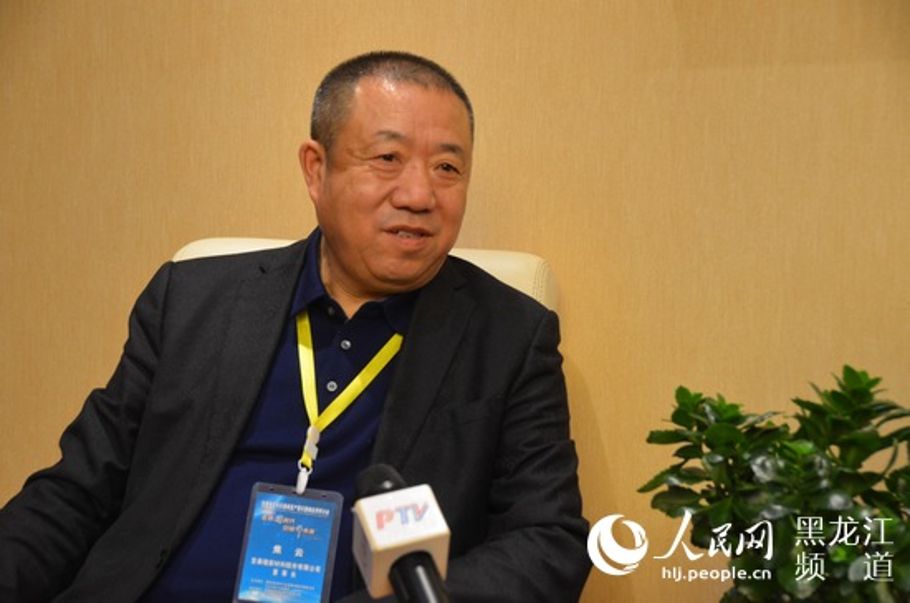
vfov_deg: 16.2
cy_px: 302
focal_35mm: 84
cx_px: 455
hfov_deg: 24.2
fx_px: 2118
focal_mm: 56
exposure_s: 1/30
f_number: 4.8
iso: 900
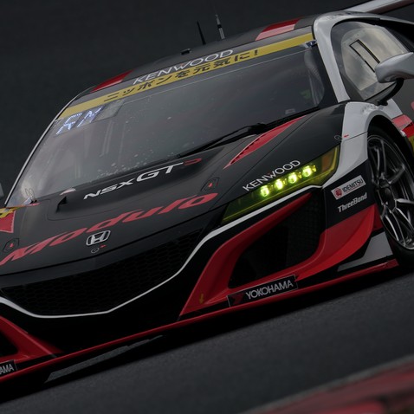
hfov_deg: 2.3
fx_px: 10297
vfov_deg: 2.3
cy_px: 207
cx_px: 146
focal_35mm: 761
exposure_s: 1/800
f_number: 9
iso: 200
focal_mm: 594
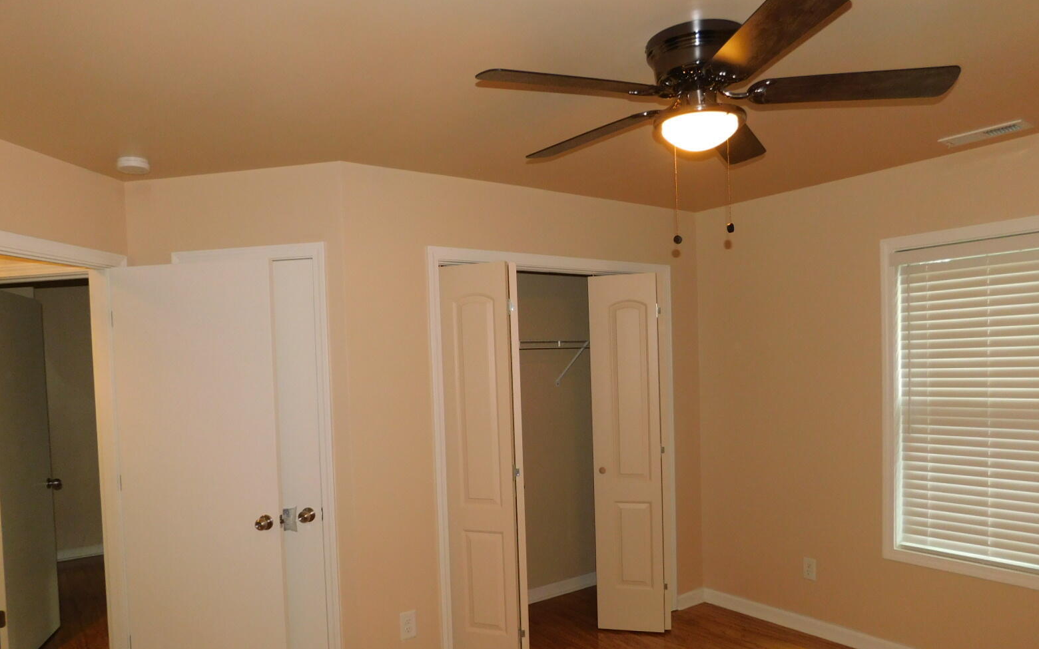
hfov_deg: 72.5
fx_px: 708
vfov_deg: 48.9
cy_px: 393
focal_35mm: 25
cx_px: 511
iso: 200
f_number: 3
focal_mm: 4
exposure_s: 1/30
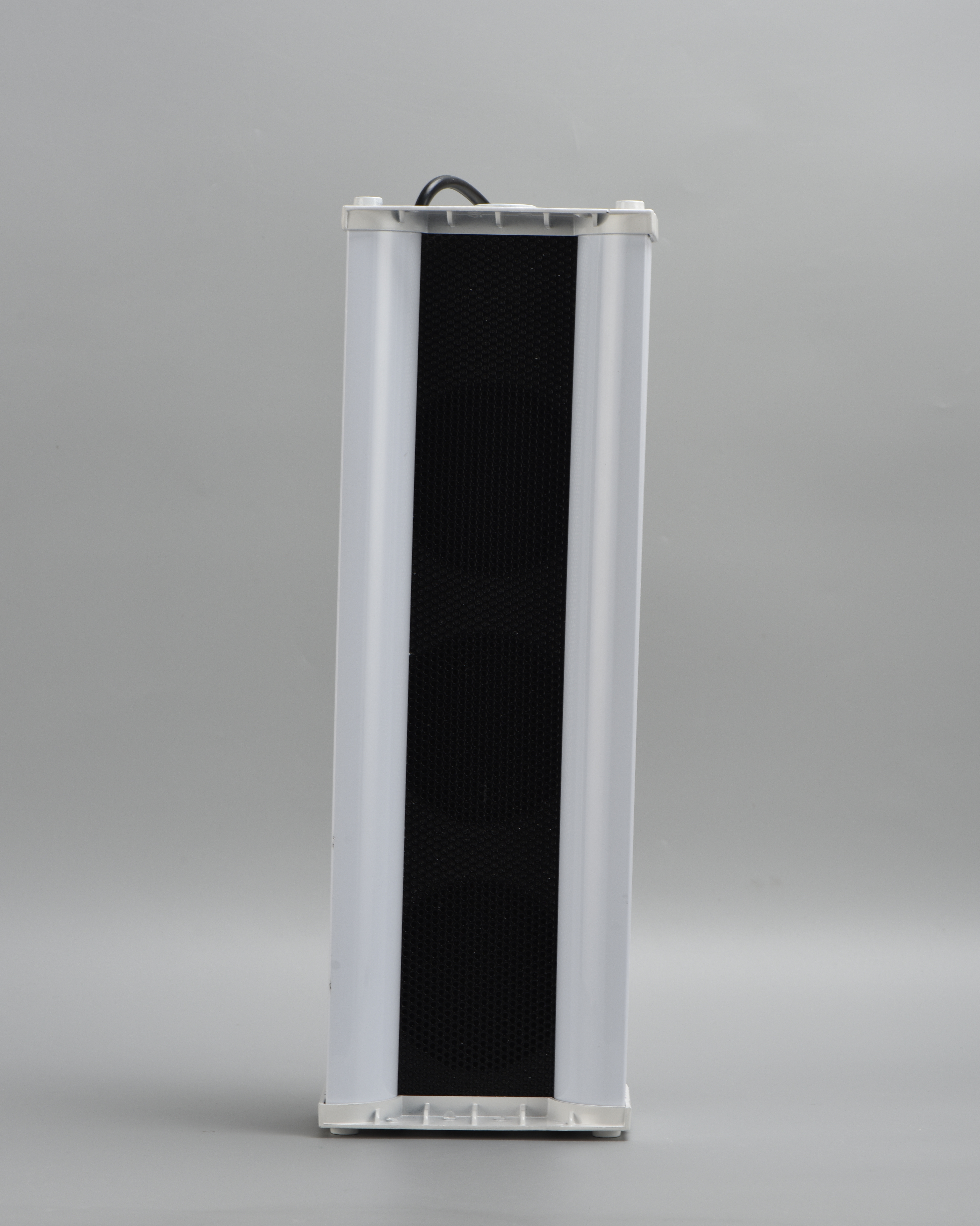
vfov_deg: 16.2
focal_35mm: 119
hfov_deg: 13.0
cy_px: 534
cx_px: 491
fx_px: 4315
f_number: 14
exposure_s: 1/125
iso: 200
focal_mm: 105
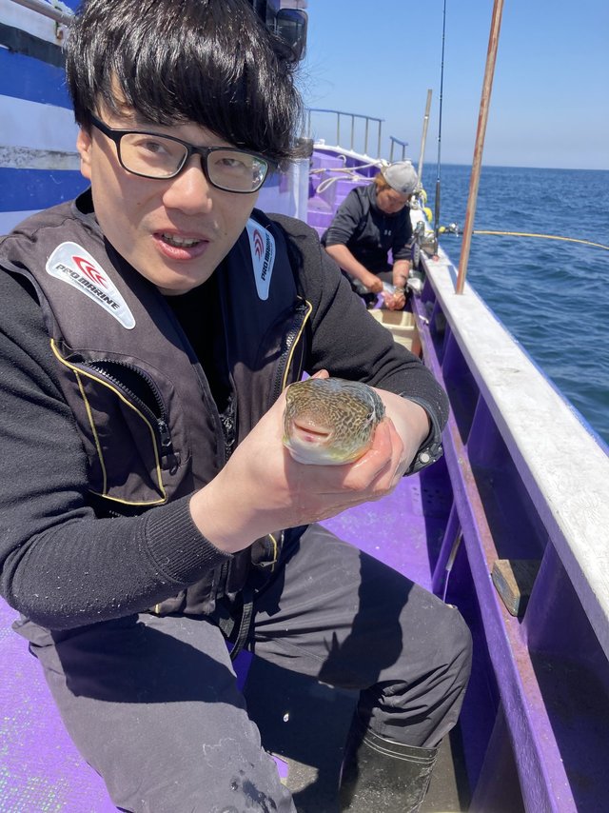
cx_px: 304
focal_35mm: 28
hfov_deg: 49.7
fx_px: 657
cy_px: 406
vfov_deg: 63.5
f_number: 1.8
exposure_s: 1/1000
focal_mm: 3.99
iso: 20
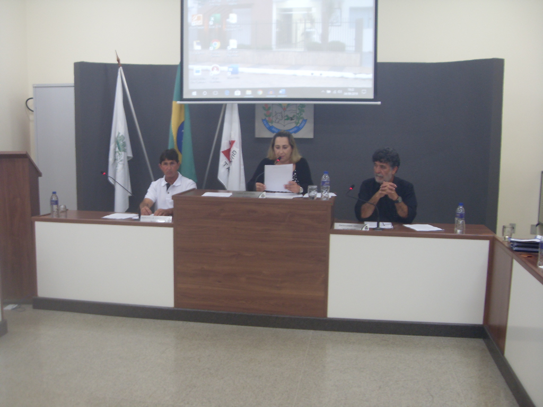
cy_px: 204
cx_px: 272
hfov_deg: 50.1
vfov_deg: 38.7
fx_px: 580
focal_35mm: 37
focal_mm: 6.3
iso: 80
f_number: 2.8
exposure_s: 1/15
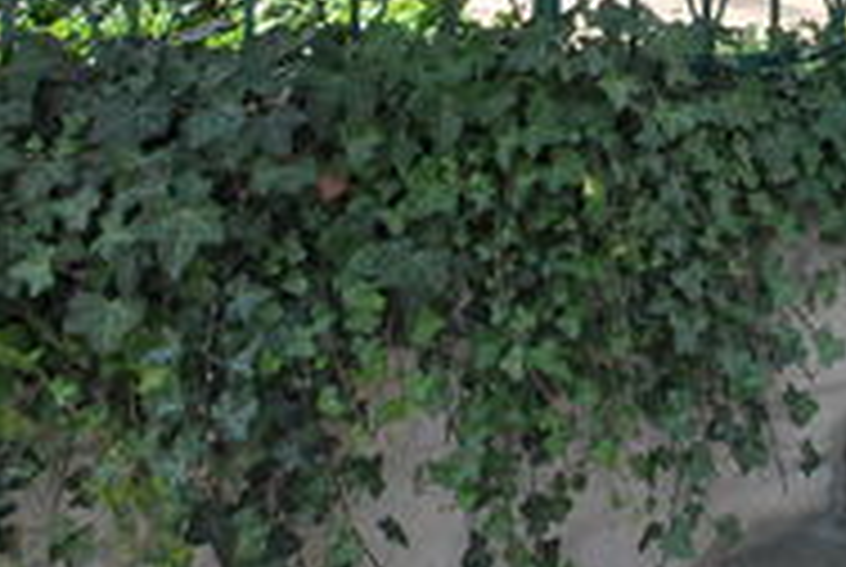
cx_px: 720
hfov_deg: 45.0
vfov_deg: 27.8
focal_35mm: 40
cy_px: -173
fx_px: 941
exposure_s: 1/200
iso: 800
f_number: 11
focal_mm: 10
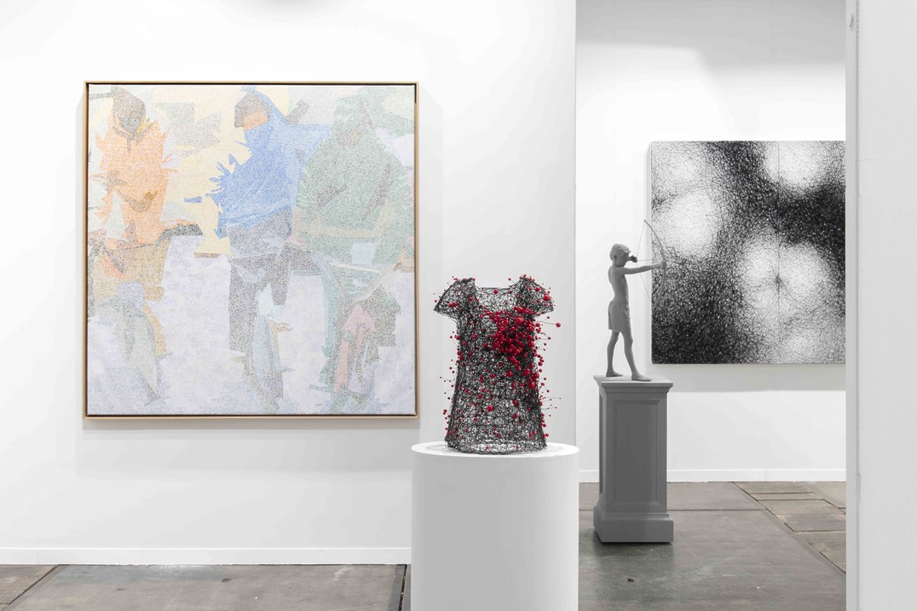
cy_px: 306
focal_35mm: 38
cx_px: 458
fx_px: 968
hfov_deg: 50.7
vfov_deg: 35.0
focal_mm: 38
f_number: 11
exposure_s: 1/2.5
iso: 100
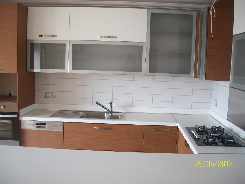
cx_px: 122
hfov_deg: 52.6
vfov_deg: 40.7
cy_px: 92
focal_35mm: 35
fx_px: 248
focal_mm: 6.3
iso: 133
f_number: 3.1
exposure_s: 1/30
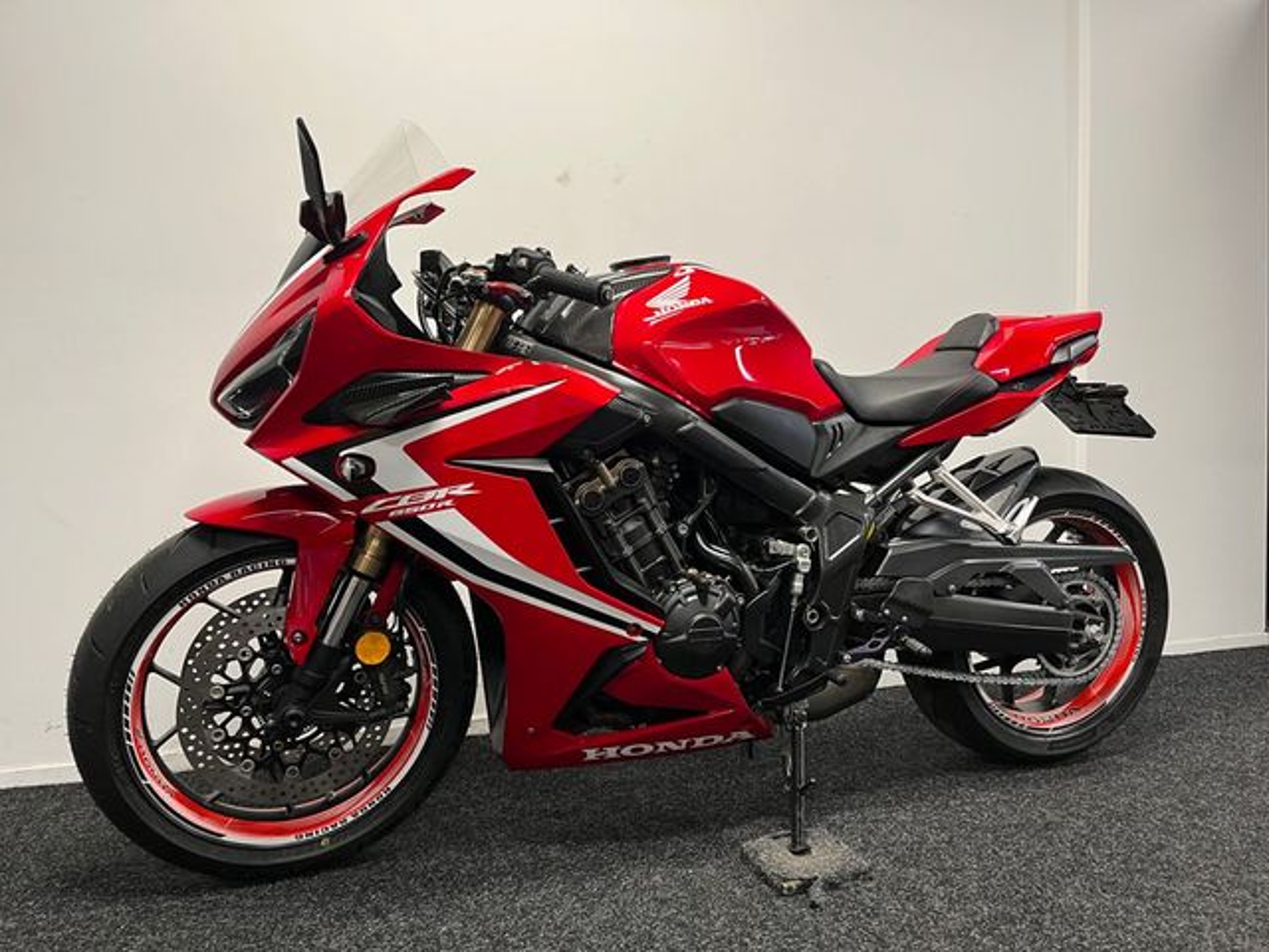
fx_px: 953
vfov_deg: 53.1
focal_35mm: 26
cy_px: 476
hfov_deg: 67.3
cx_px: 634
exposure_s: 1/50
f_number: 1.6
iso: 100
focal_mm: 5.1
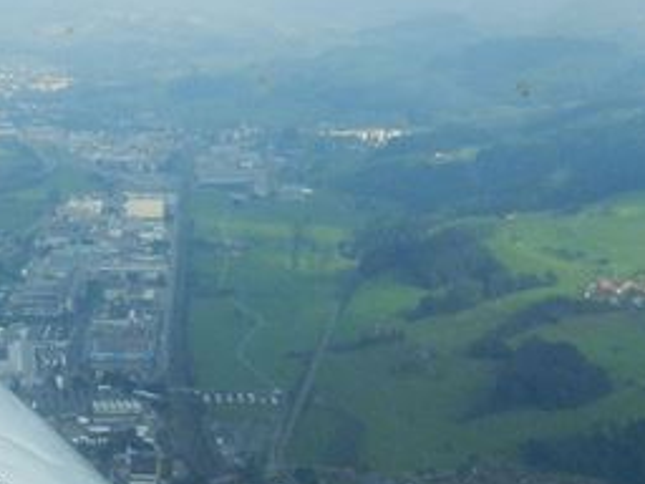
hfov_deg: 20.6
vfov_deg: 15.3
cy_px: -134
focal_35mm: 92
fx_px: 1714
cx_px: -8
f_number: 4
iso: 160
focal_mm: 4
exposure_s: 1/640
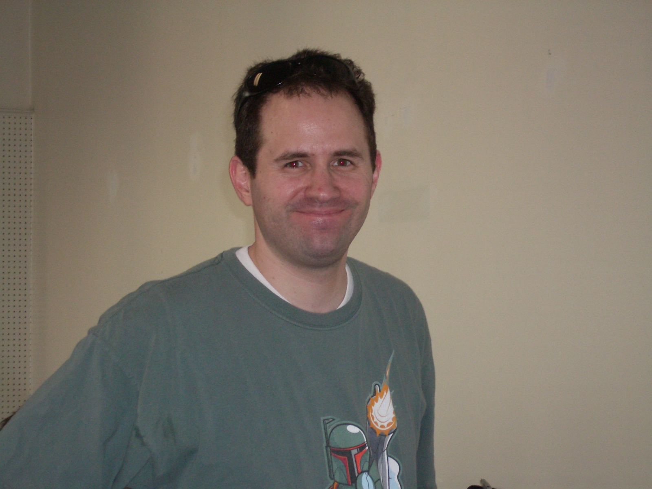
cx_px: 326
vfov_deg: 16.8
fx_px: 1657
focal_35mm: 88
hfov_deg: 22.3
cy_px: 244
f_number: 4.4
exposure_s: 1/60
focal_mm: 14.6
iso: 200
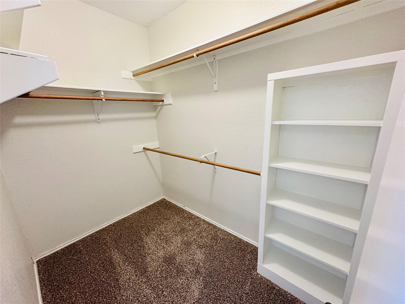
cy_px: 152
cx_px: 202
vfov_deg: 85.7
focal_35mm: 14
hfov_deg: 102.1
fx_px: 164
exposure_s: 1/60
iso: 400
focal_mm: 2.22
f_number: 2.2
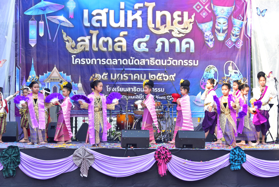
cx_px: 140
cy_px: 94
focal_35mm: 85
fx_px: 659
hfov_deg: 23.9
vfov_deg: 16.1
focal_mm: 85
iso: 200
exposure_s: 1/200
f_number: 6.3
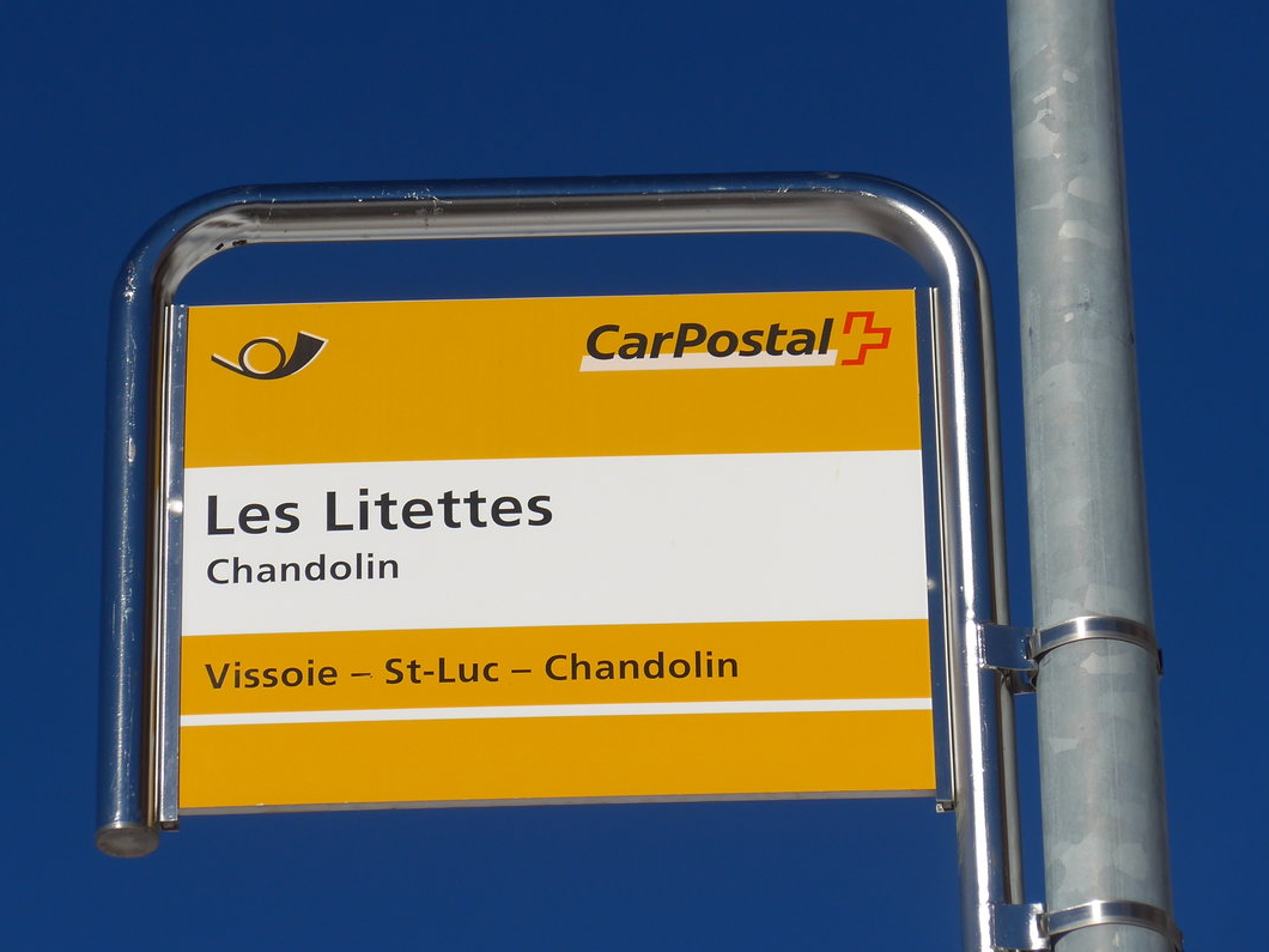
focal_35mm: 214
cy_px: 430
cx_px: 581
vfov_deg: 6.9
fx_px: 7845
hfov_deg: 9.2
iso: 80
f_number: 5.7
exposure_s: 1/1000
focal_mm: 36.7
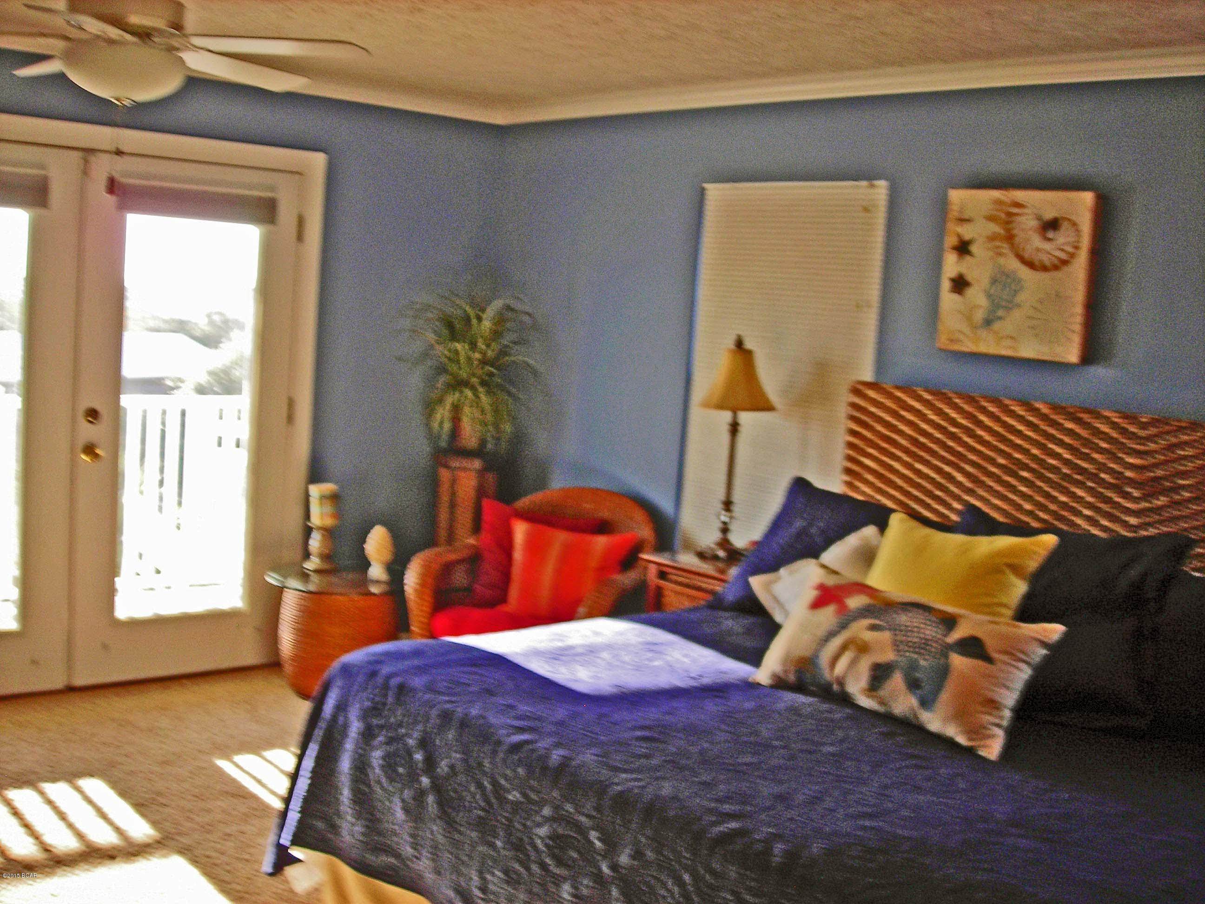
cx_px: 602
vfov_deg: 37.7
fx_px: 1323
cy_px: 452
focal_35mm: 38
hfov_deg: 49.0
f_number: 3.2
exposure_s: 1/40.7
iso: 50
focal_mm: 6.3
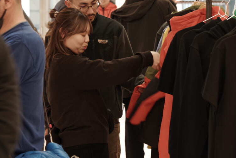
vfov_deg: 8.5
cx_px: 153
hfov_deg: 12.7
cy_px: 53
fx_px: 1062
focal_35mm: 162
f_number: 5.6
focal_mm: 95
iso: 800
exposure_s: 1/20
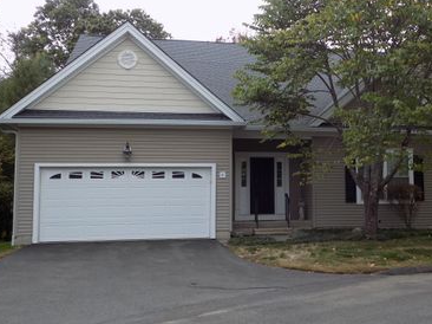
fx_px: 511
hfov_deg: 45.3
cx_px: 279
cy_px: 148
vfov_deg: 35.1
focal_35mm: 41
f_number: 3.3
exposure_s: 1/125
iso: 80
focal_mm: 5.3
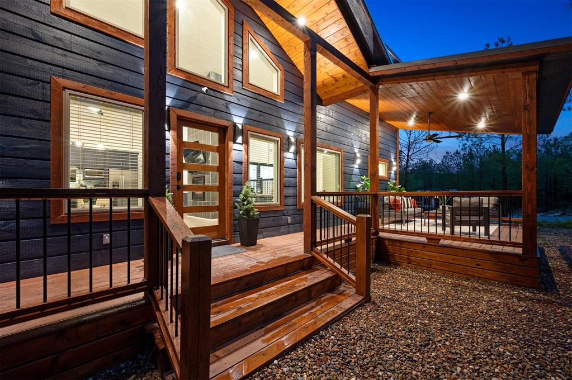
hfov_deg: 104.3
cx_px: 286
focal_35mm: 14
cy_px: 190
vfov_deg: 81.1
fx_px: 222
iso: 200
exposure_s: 1/1.25
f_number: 10
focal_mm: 14
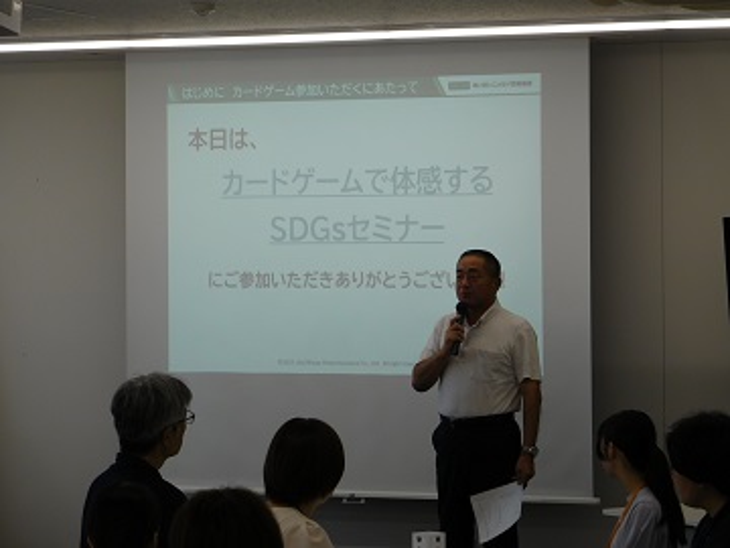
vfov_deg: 11.9
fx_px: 2636
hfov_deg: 15.8
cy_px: 274
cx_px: 365
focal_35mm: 125
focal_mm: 22.3
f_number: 5
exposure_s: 1/80
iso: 125
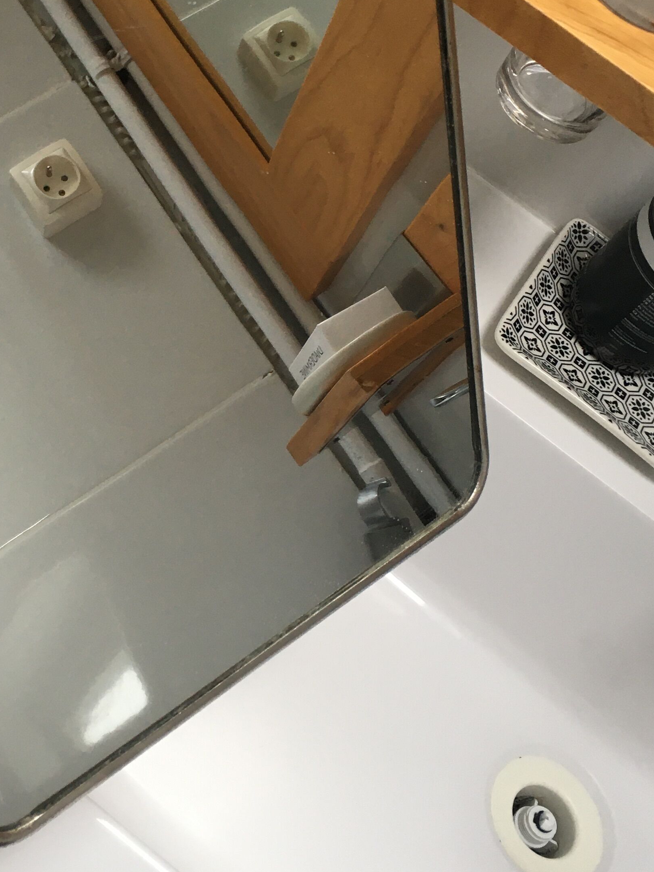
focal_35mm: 54
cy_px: 346
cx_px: 149
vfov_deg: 35.4
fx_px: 1360
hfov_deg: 26.6
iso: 64
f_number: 2.2
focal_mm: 4.15
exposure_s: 1/33
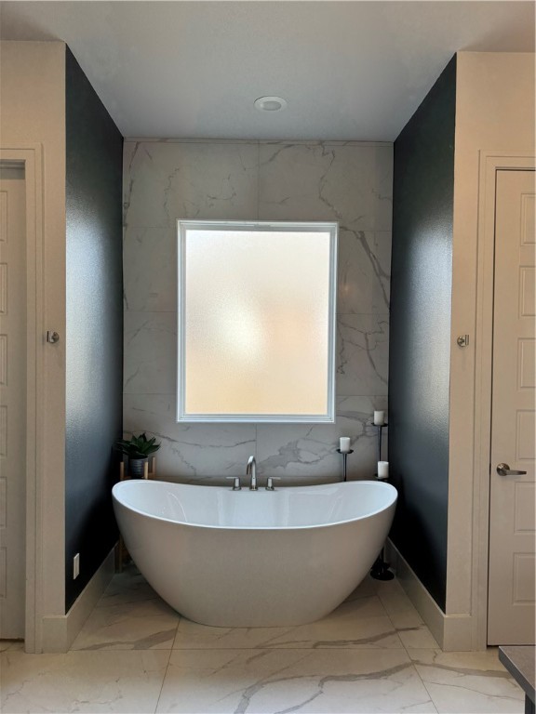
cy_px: 357
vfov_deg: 71.6
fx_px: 495
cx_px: 268
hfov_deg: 56.8
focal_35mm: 24
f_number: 1.78
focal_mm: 6.76
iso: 80
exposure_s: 1/229
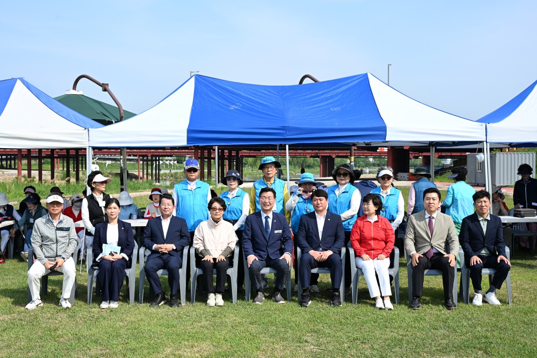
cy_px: 179
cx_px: 268
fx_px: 626
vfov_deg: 31.9
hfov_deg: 46.4
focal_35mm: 42
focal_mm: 42
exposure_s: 1/400
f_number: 8
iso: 200
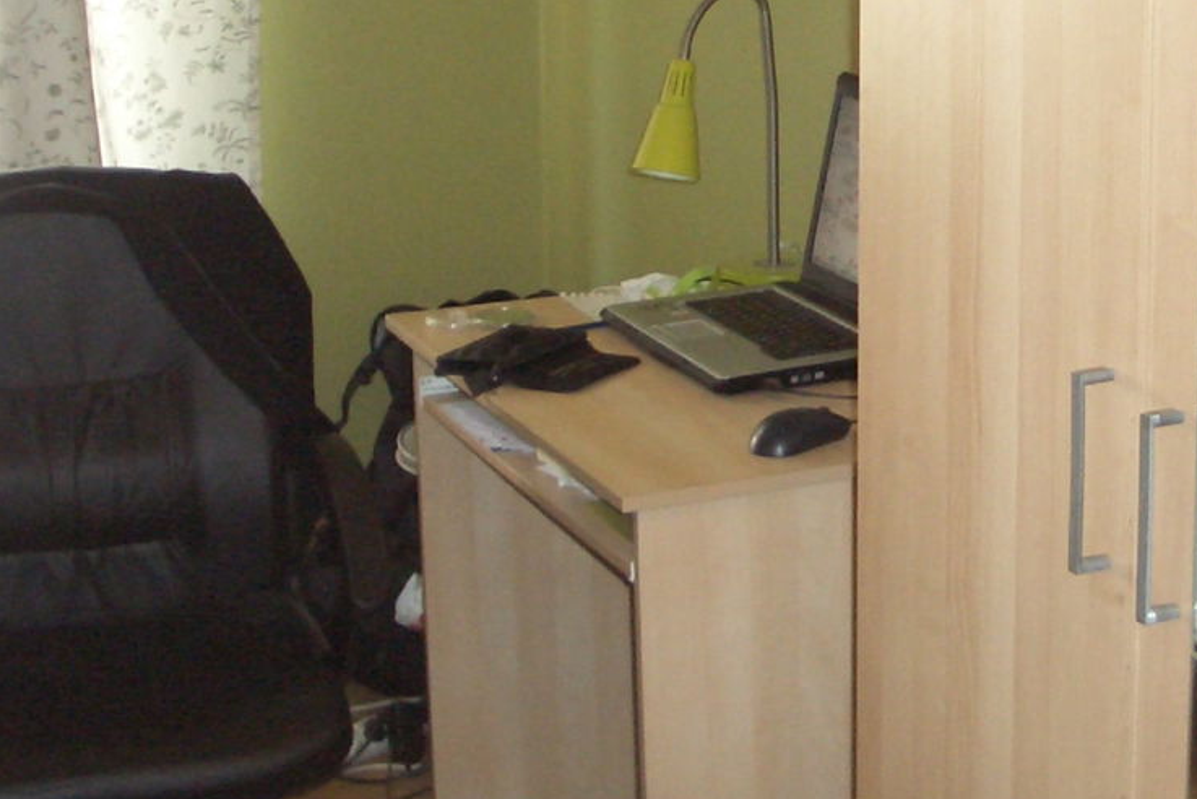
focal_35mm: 79
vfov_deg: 17.0
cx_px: 984
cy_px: 76
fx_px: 2628
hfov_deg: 25.2
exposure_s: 1/60
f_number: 2.6
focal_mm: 5.8
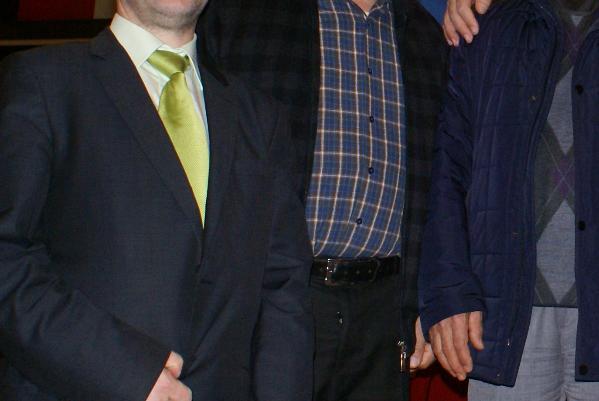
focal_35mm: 93
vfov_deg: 14.7
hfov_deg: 20.6
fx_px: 1549
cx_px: 691
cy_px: 90
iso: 400
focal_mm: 22
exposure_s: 1/60
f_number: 5.6
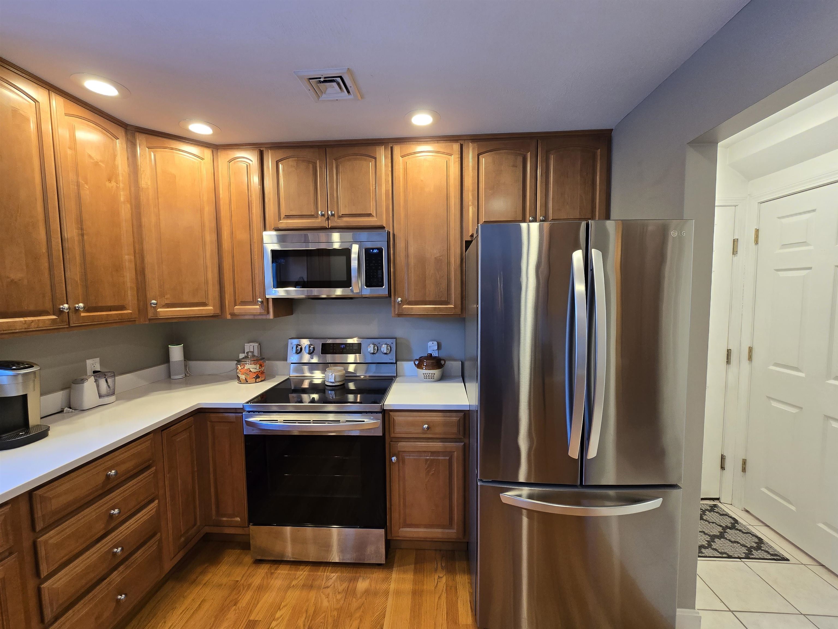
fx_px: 315
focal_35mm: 13
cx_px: 419
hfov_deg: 106.2
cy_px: 314
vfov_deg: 89.9
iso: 125
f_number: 2.2
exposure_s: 1/60
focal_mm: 2.2
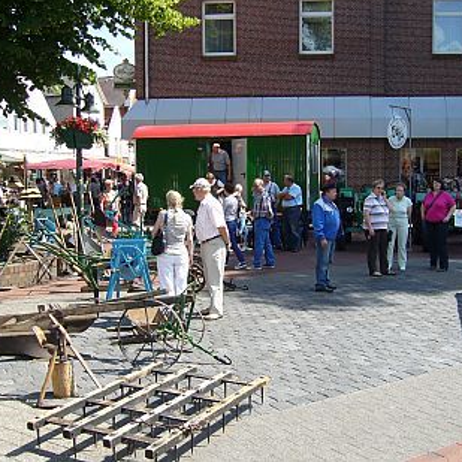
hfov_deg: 39.9
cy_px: 228
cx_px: 268
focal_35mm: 42
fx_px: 634
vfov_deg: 40.0
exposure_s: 1/125
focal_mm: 5.8
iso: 80
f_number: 5.6
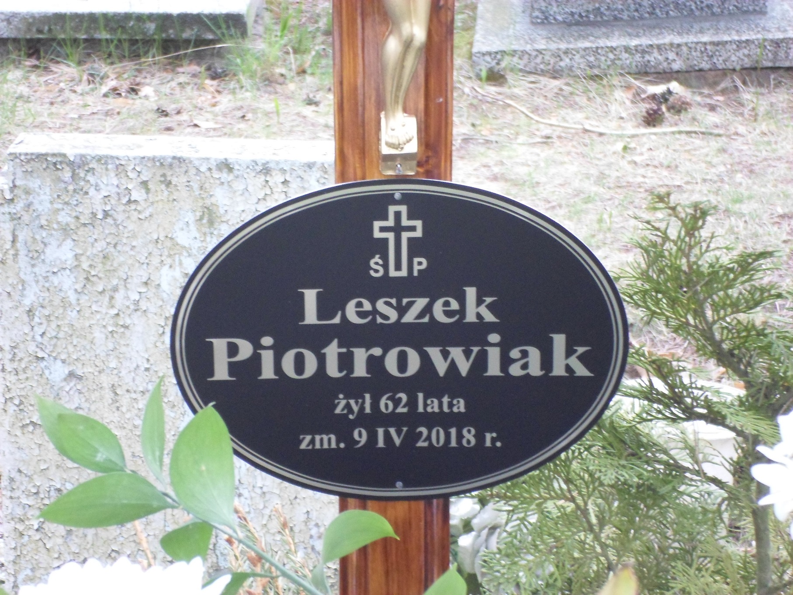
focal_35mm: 110
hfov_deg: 17.9
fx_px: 2520
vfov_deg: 13.5
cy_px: 298
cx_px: 396
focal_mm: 19.8
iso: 400
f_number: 5.7
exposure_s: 1/30
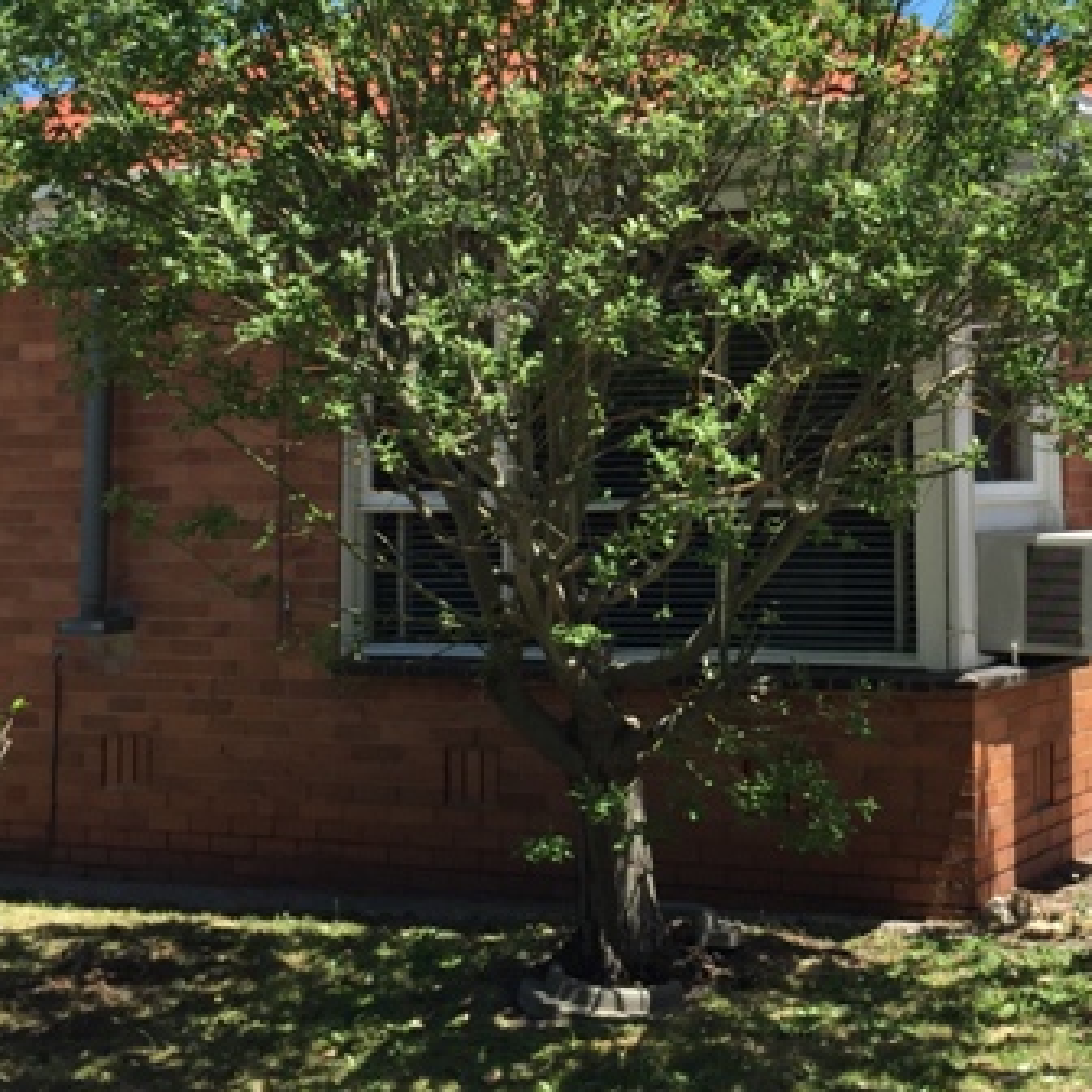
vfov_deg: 27.8
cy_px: 299
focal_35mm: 61
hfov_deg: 27.6
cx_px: 871
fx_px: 2177
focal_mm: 4.15
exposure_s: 1/1041
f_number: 2.2
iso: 32
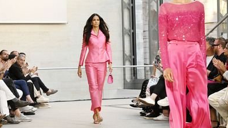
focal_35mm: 120
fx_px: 725
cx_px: 109
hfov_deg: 17.9
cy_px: 49
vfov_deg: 10.1
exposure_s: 1/500
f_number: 7.1
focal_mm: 100
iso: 5000
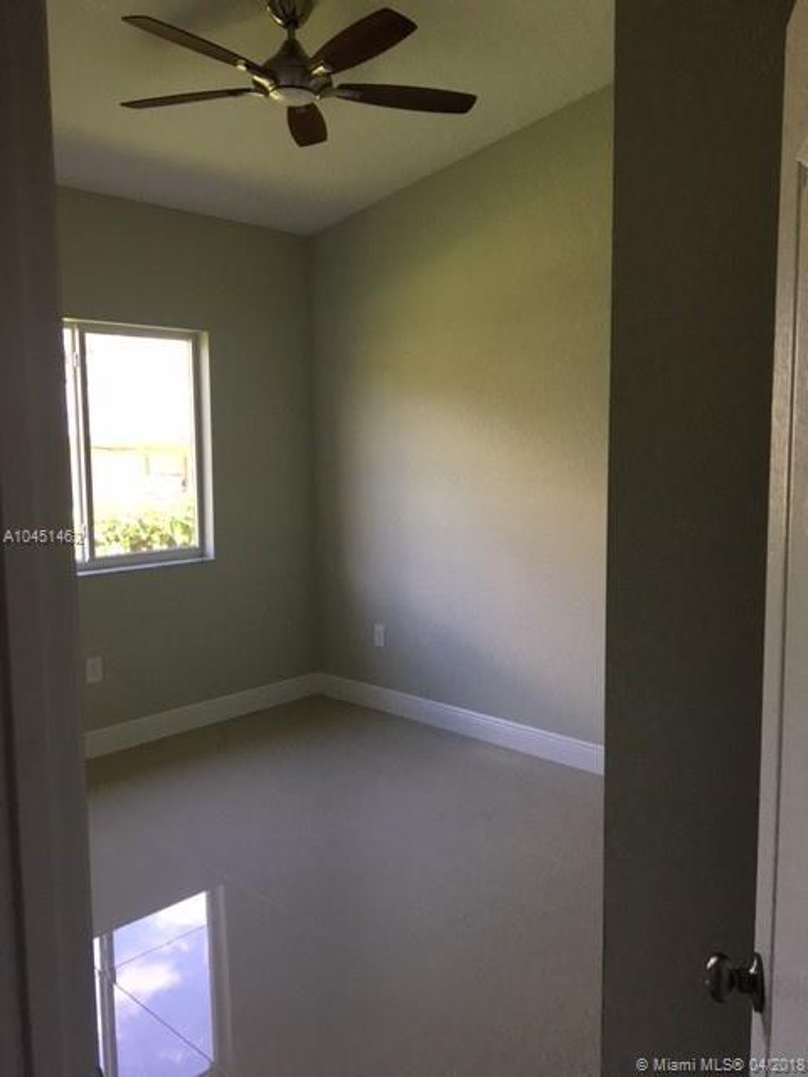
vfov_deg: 61.7
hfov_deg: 48.2
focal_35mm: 29
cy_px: 538
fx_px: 903
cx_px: 404
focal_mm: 4.15
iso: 40
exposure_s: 1/30
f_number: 2.2
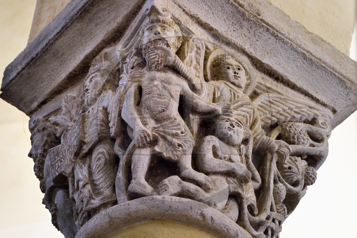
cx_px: 178
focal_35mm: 170
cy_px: 119
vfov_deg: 8.1
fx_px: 1685
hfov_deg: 12.1
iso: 1600
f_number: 5.6
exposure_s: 1/10
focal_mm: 170
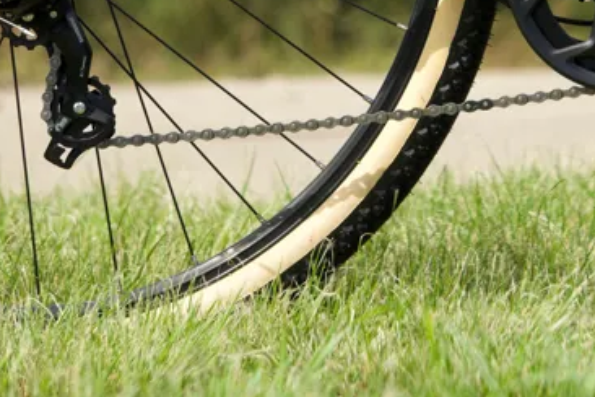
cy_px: -33
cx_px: 455
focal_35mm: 410
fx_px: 6777
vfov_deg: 3.3
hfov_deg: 5.0
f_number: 5.6
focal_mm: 125
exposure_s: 1/250
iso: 200
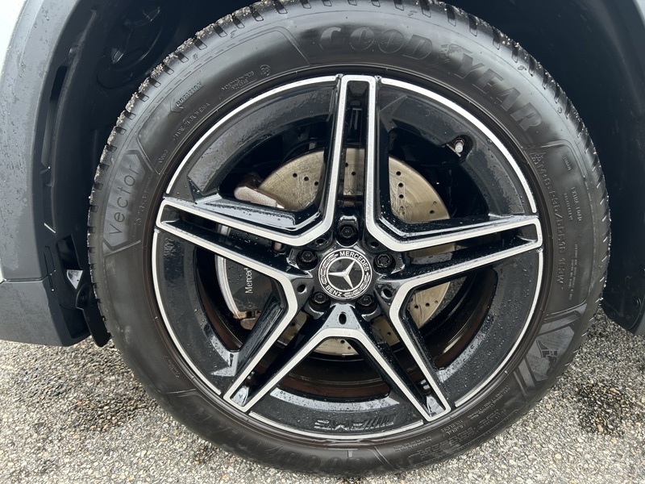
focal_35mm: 26
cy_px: 242
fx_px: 484
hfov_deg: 67.3
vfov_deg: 53.1
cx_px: 322
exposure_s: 1/121
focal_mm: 5.7
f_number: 1.5
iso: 64
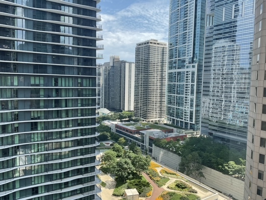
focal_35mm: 29
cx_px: 133
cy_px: 100
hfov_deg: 61.7
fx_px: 223
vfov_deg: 48.2
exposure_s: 1/556
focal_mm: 3
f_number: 1.8
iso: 16
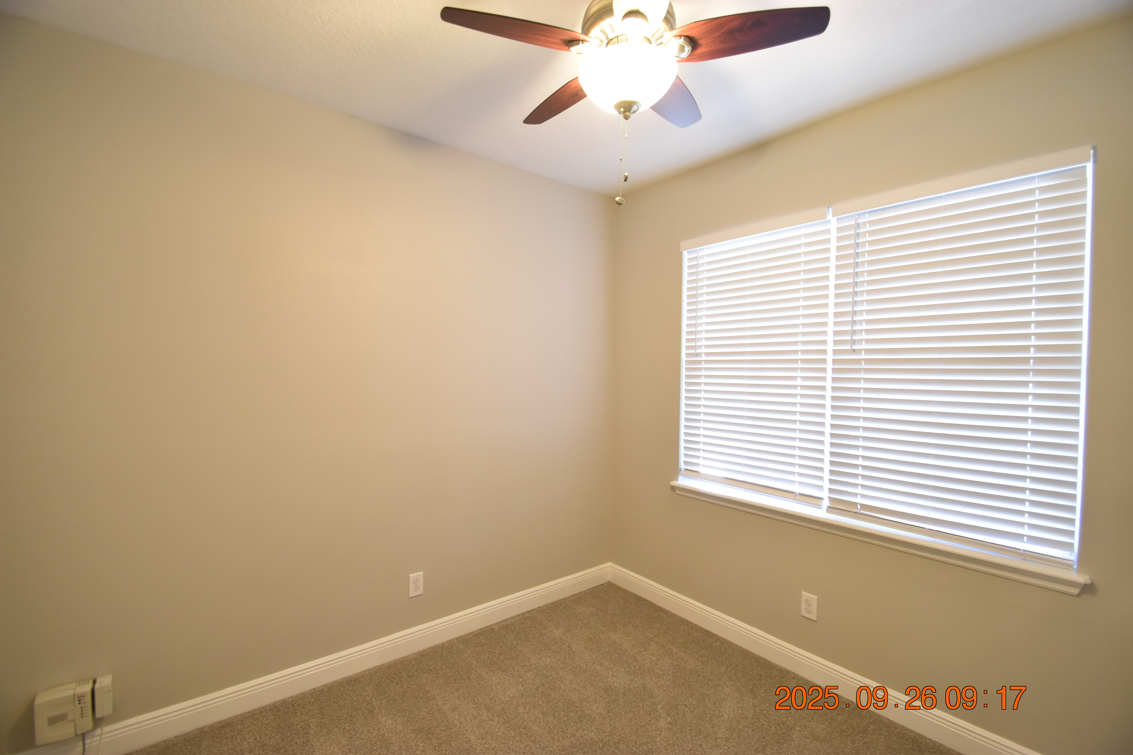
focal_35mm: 15
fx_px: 472
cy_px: 378
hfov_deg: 100.4
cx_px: 566
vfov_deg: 77.3
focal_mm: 10
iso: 800
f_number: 3.5
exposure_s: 1/15
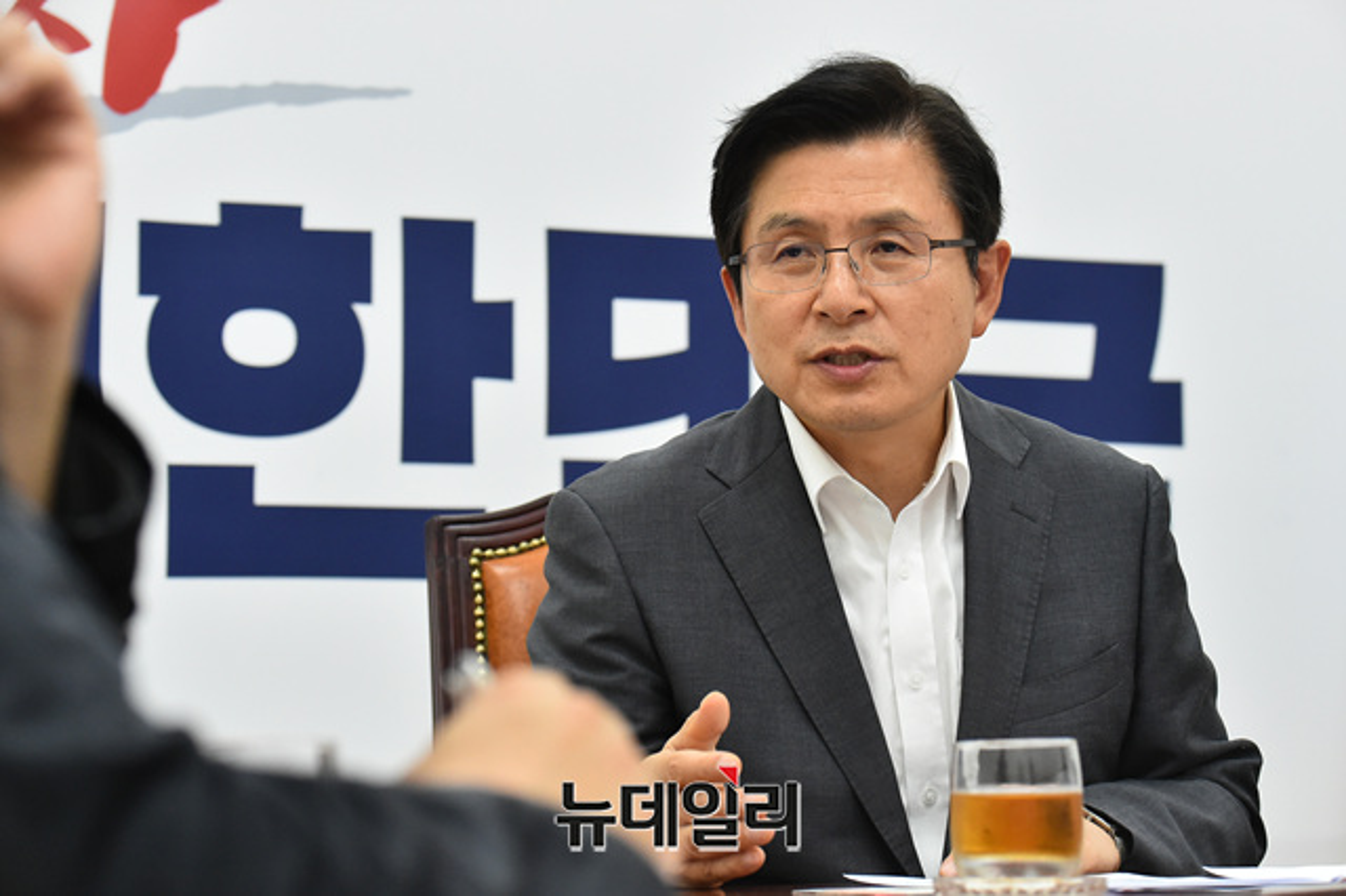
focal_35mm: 110
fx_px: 4110
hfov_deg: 18.6
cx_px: 673
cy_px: 448
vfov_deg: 12.4
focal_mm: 110
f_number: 6.3
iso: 5000
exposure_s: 1/250
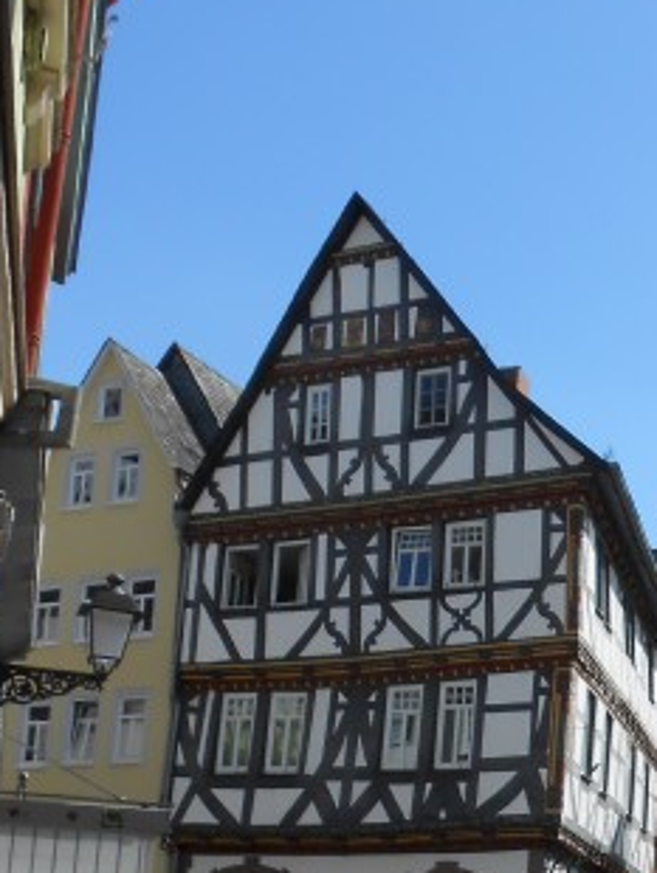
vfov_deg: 28.2
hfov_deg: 20.8
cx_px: 736
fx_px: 1693
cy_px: 727
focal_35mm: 67
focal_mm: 4.6
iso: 80
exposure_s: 1/1000
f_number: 3.5
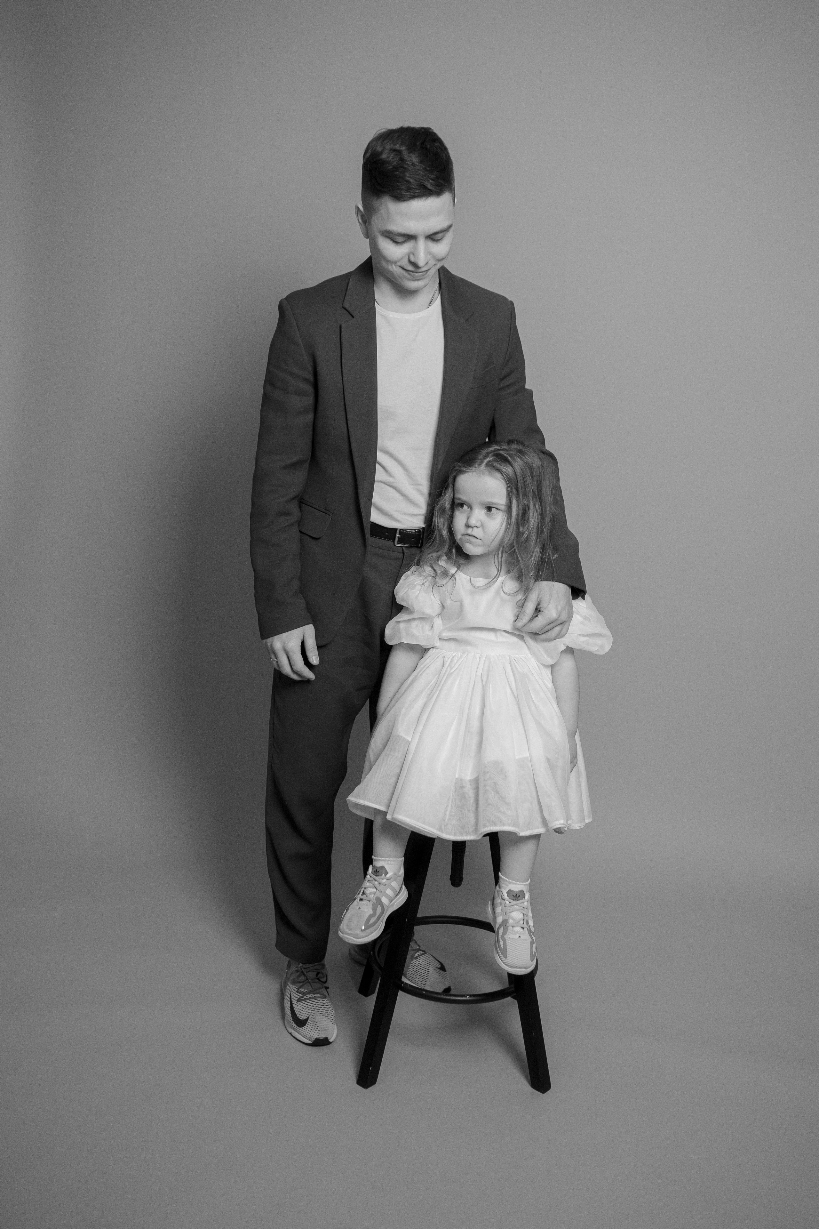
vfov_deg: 54.4
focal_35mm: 35
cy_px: 614
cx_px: 410
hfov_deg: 37.9
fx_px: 1194
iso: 1250
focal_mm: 35
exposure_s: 1/250
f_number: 2.2
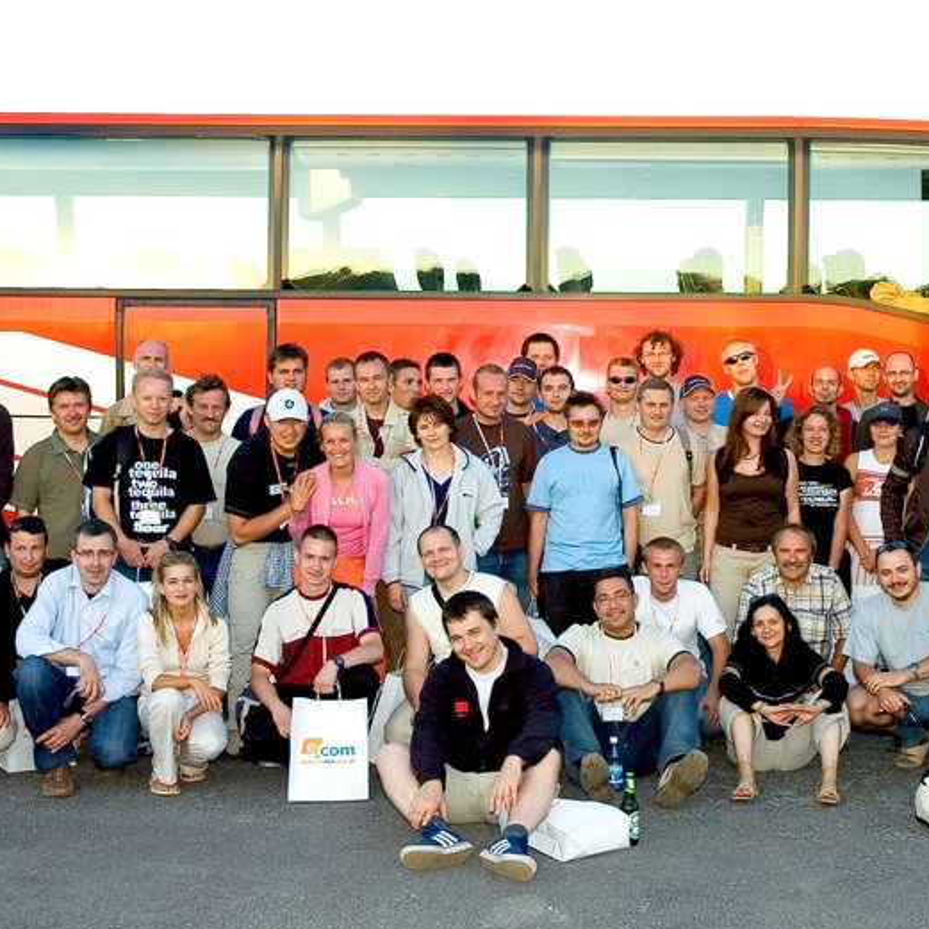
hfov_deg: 30.2
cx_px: 508
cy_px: 472
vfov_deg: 30.2
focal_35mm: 57
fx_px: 1720
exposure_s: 1/200
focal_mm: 29
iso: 400
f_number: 7.1
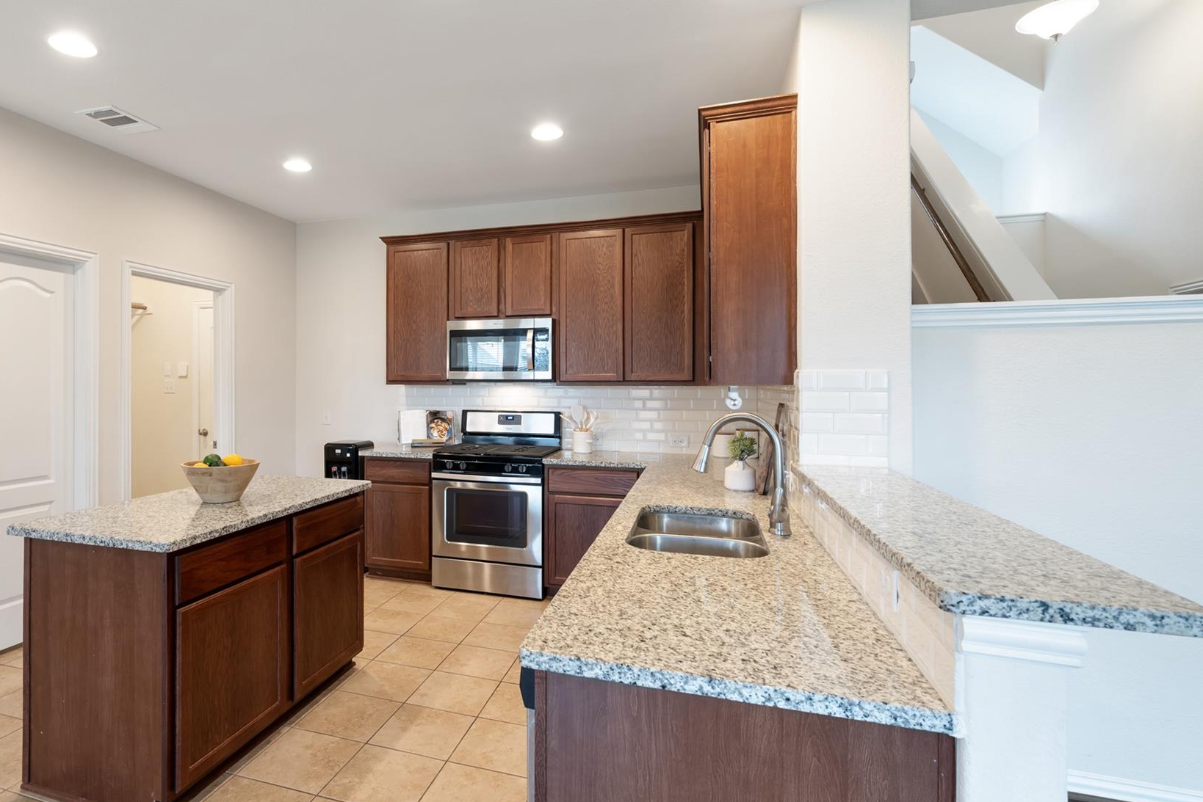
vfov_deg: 62.0
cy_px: 390
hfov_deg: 82.7
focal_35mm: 20
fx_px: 668
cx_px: 466
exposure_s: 1/2.5
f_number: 8
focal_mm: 16
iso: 400
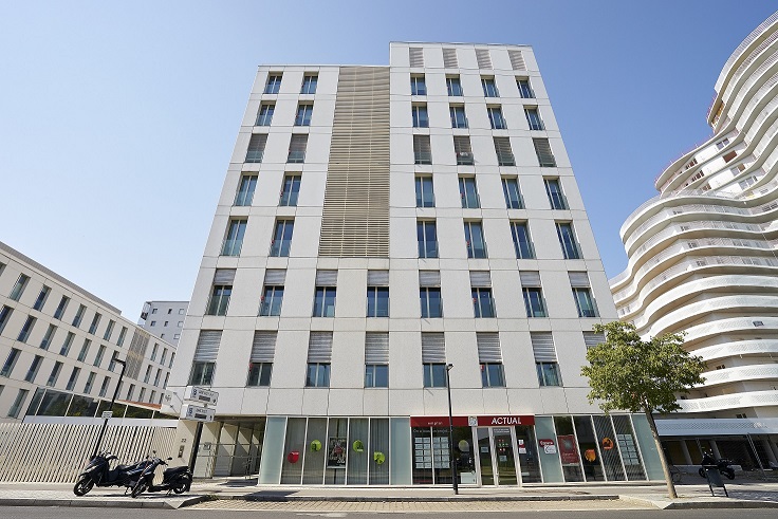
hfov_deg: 96.7
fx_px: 346
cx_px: 389
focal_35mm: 16
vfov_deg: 73.8
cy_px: 260
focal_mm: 16
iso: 200
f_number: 8
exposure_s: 1/400
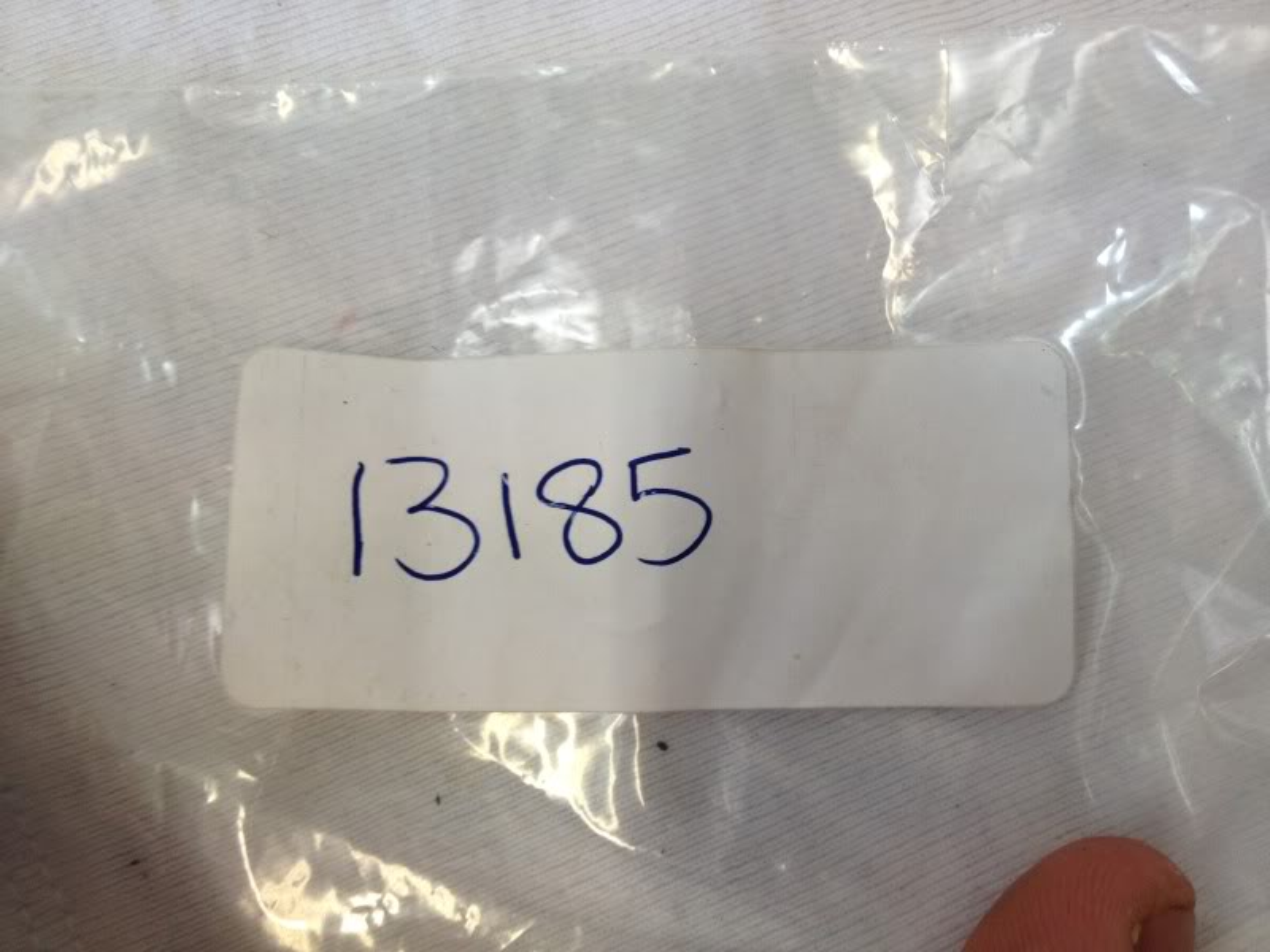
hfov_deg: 52.6
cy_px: 476
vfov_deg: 40.7
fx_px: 1284
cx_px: 635
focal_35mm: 35
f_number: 2.4
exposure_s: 1/40
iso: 50
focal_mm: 4.3
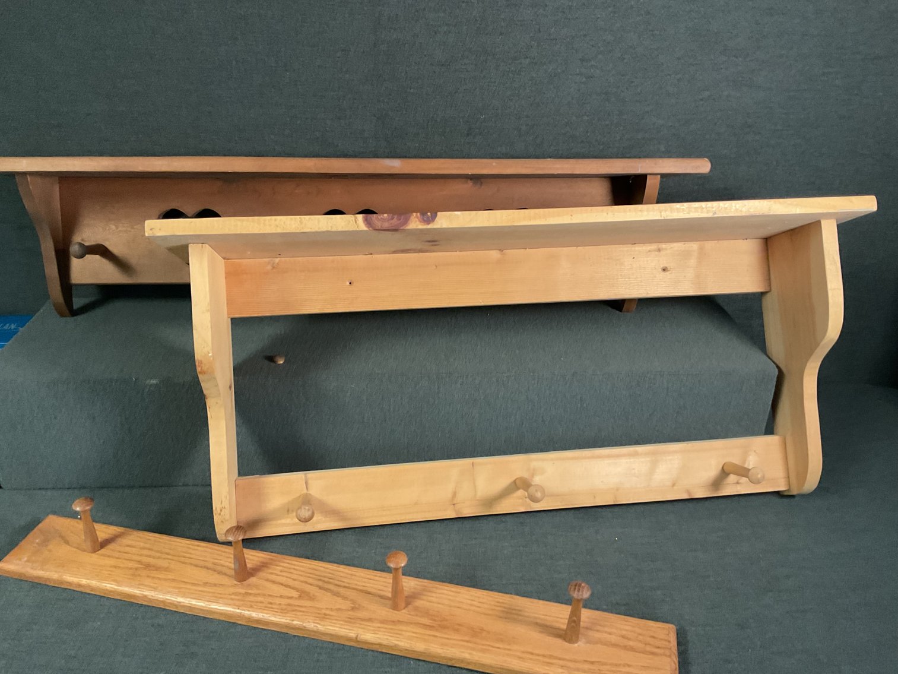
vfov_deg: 48.2
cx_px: 449
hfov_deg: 61.7
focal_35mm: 29
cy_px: 337
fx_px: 752
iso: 200
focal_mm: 3
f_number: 1.8
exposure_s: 1/40
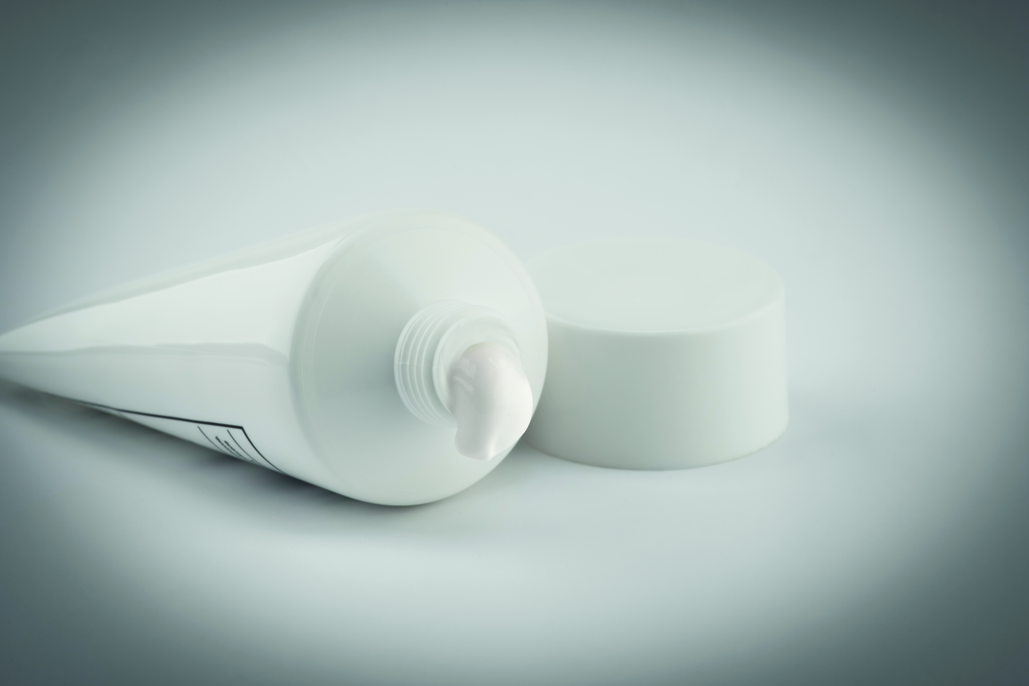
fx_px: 3002
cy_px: 343
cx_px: 514
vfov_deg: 13.1
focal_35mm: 105
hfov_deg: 19.5
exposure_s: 1/125
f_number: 25
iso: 100
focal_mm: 105
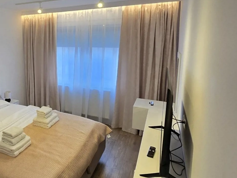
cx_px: 17
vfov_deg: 49.1
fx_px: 192
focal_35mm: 28
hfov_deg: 54.0
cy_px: 64
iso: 100
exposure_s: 1/100
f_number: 2.2
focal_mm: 2.2
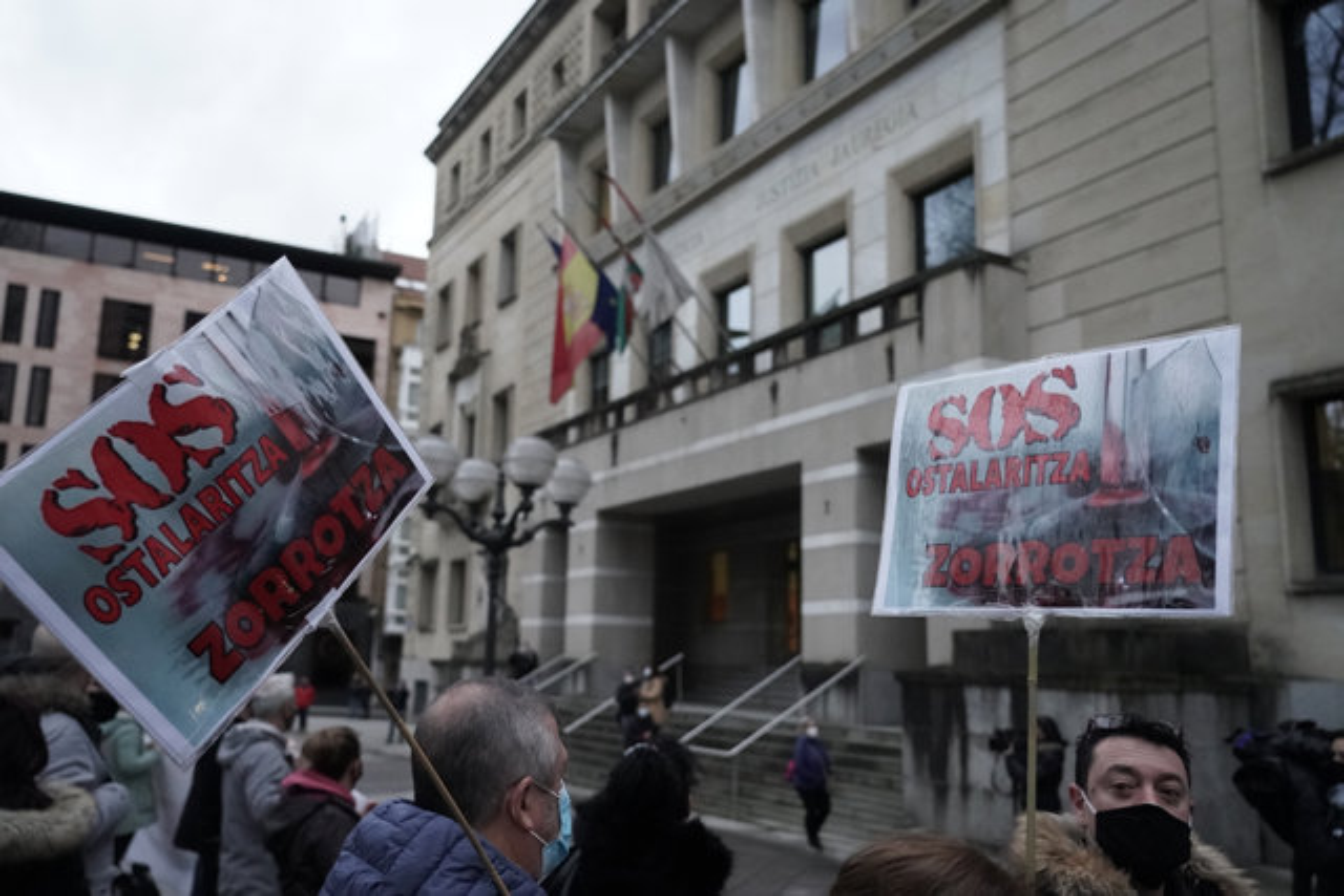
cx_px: 672
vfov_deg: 43.6
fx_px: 1120
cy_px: 448
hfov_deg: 61.9
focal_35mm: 30
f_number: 4
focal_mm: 30
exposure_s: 1/1250
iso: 10000
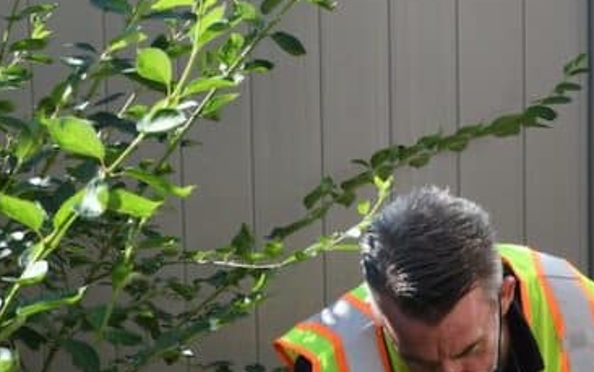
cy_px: 530
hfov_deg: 17.8
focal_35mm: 114
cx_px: 605
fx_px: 1846
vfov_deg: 11.1
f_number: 7.1
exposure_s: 1/200
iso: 320
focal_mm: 27
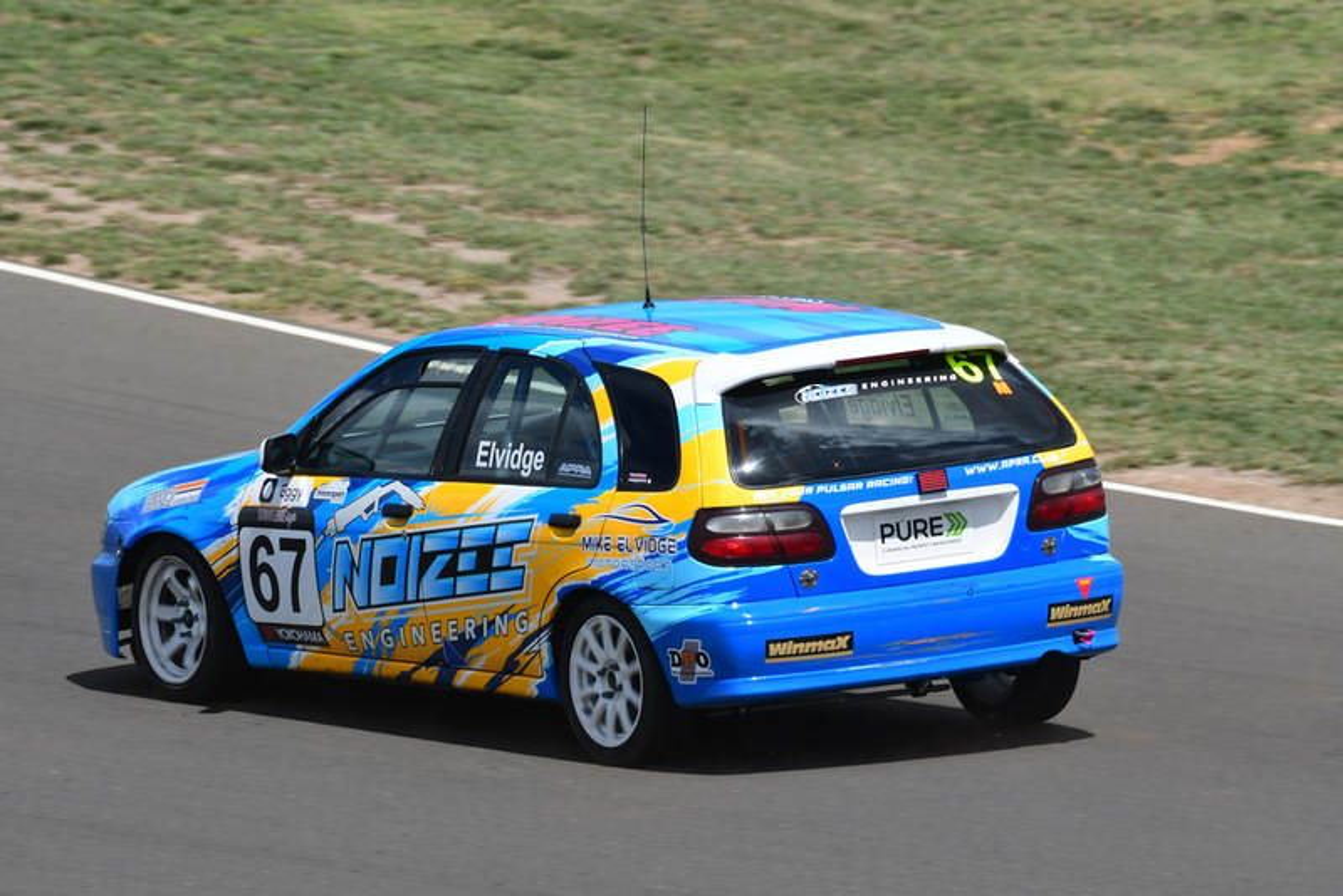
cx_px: 672
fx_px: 22950
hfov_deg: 3.4
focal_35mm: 615
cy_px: 448
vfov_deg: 2.2
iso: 250
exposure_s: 1/640
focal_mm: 410
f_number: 10
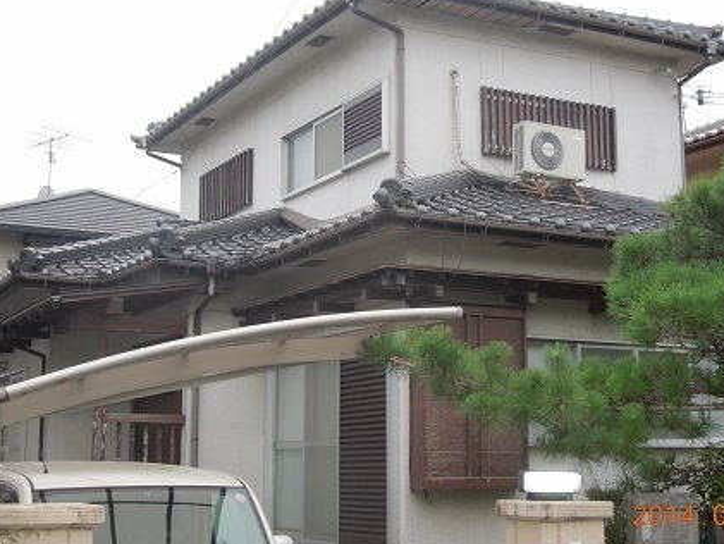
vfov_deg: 25.7
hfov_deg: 33.7
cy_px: 261
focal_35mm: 57
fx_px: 1193
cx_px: 399
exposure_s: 1/30
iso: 500
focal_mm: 8.7
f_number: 4
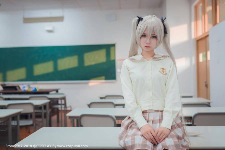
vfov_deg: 37.9
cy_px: 75
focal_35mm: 35
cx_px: 112
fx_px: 219
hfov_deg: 54.4
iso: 400
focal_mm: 35
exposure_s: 1/160
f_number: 2.2
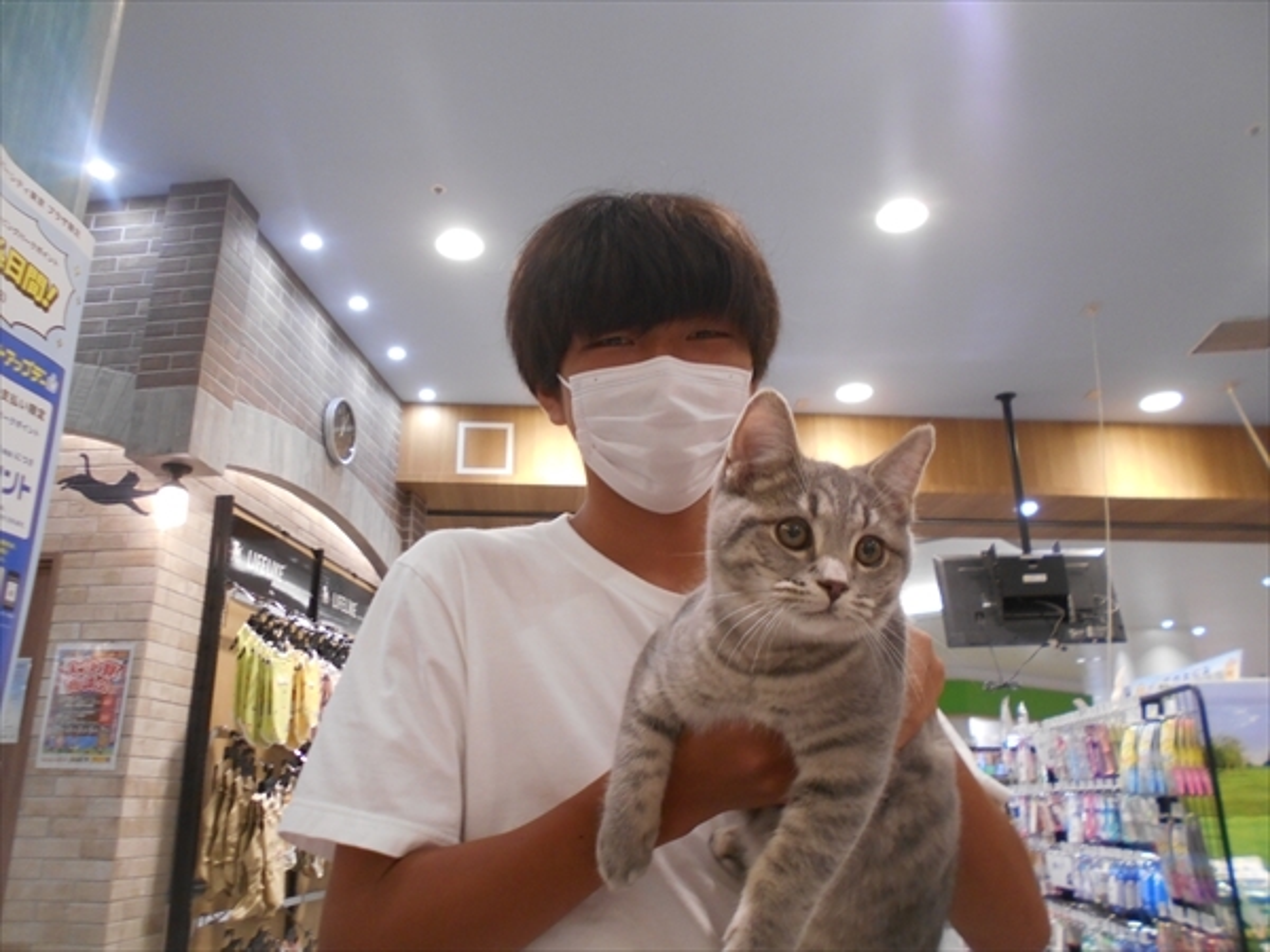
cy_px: 476
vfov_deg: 53.1
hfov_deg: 67.3
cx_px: 635
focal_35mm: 26
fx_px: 954
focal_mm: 4.6
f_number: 3.2
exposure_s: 1/30
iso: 220
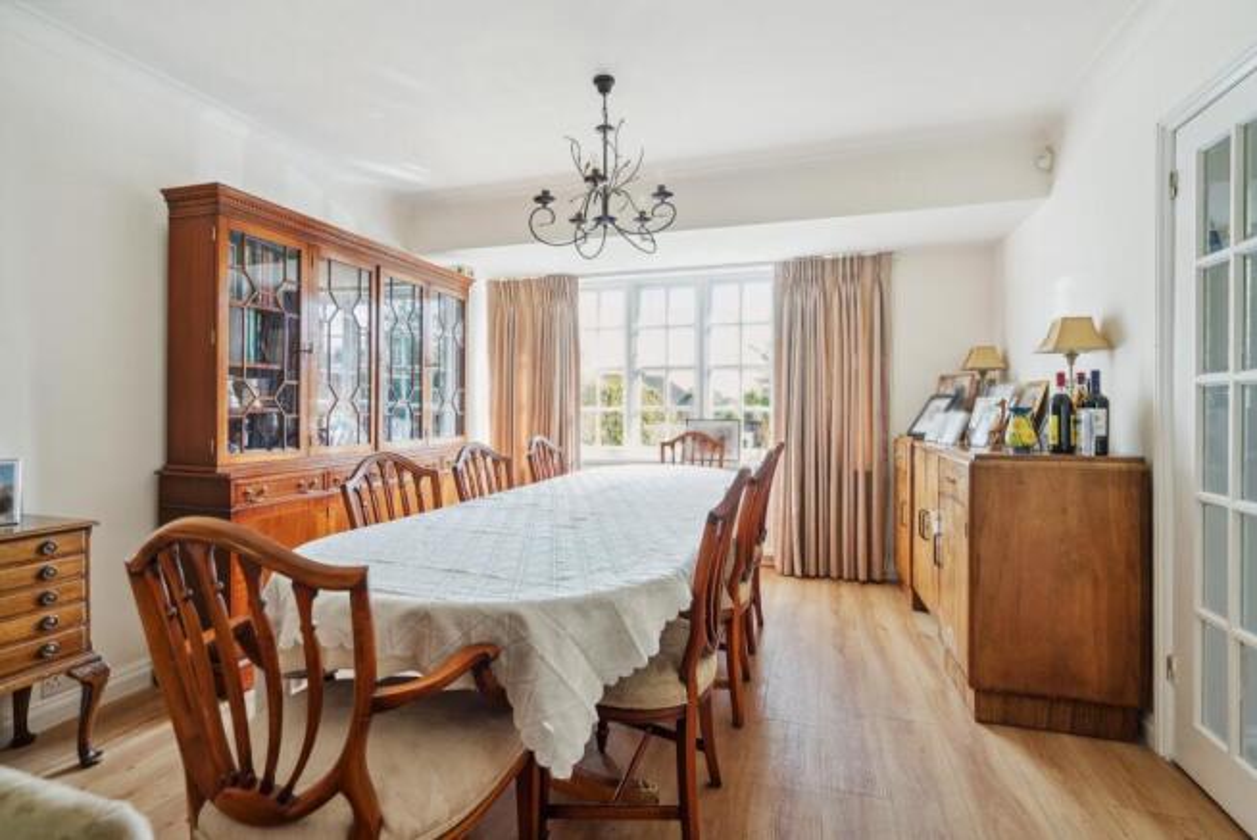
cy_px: 420
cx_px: 628
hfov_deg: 96.7
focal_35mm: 16
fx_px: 559
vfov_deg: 73.8
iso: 640
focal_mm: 16
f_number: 6.3
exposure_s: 1/25
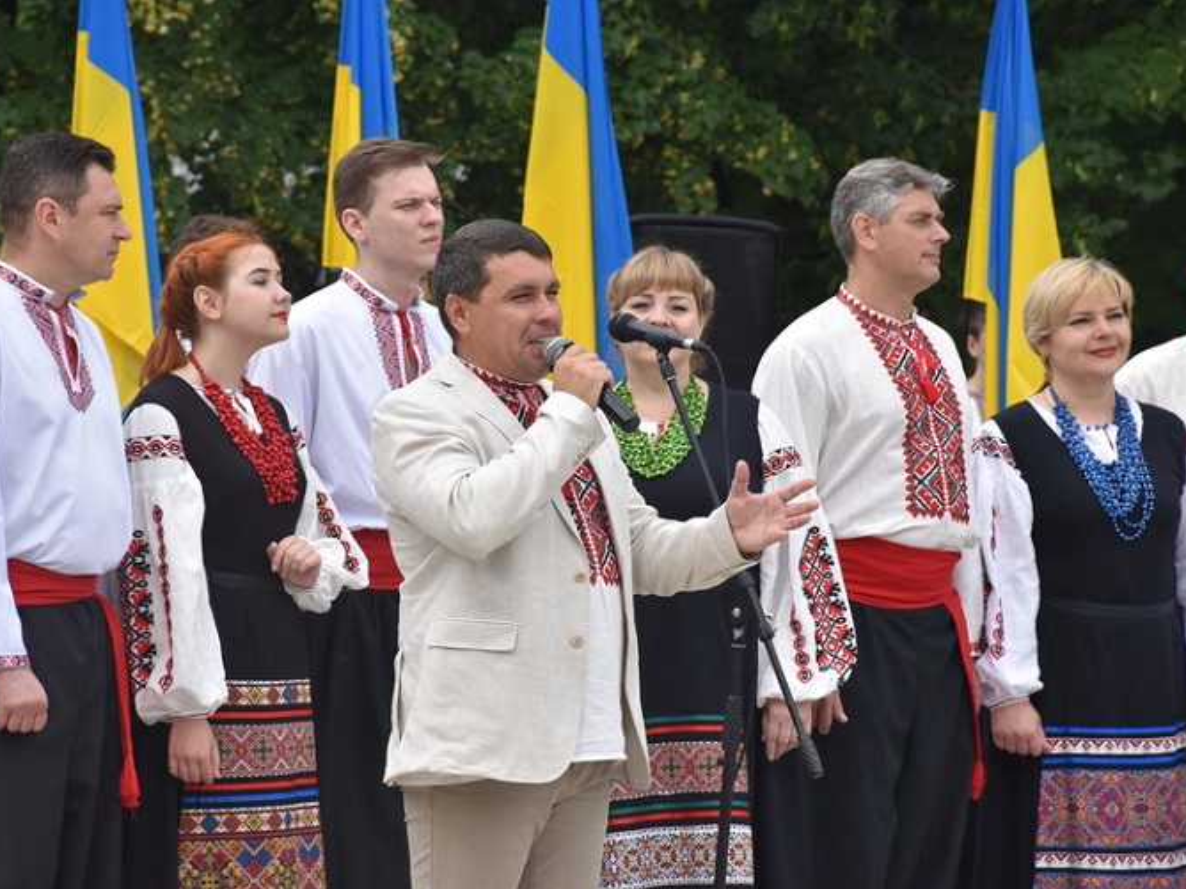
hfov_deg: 9.3
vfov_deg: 7.0
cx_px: 535
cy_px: 444
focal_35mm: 212
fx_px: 7263
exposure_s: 1/320
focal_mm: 130
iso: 200
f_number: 9
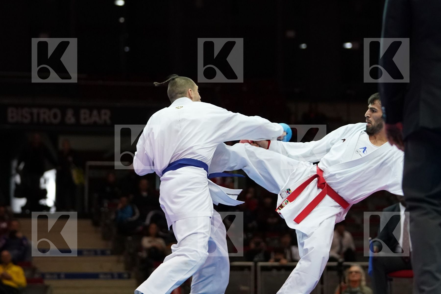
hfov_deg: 13.7
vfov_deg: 9.1
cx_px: 220
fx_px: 1837
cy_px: 147
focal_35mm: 150
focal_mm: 100
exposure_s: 1/1000
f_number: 2.8
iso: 4000
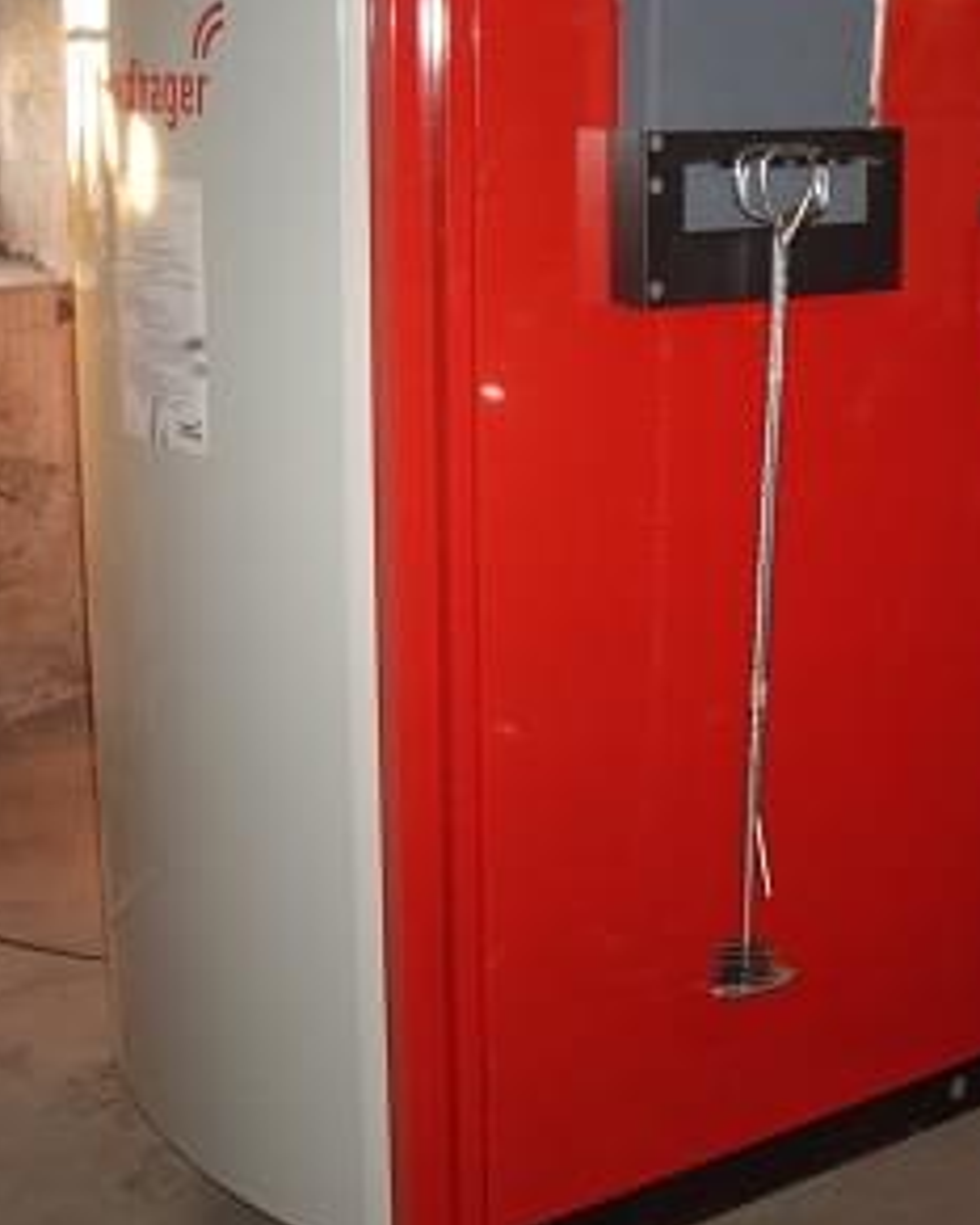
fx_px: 2210
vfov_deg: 30.9
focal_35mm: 61
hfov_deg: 24.6
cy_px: 511
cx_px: 772
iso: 200
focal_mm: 7.9
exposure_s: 1/40
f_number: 2.8
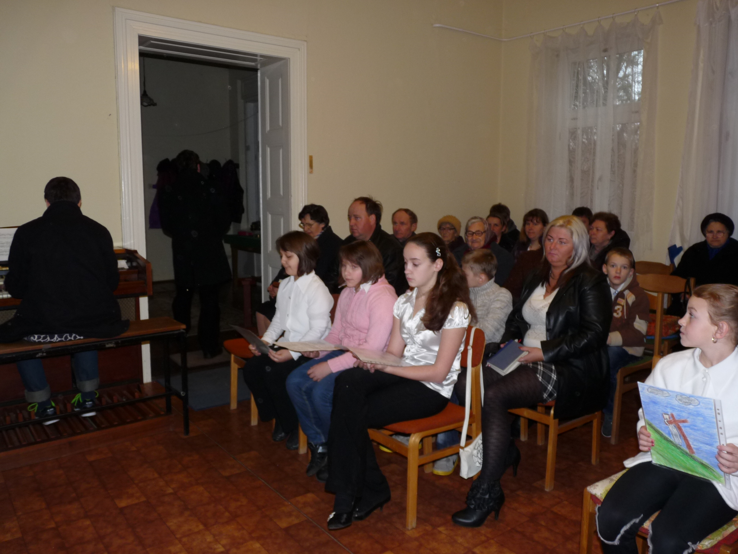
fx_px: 576
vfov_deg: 51.4
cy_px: 277
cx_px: 369
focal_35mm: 27
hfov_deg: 65.3
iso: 125
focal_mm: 4.8
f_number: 2.8
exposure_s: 1/60
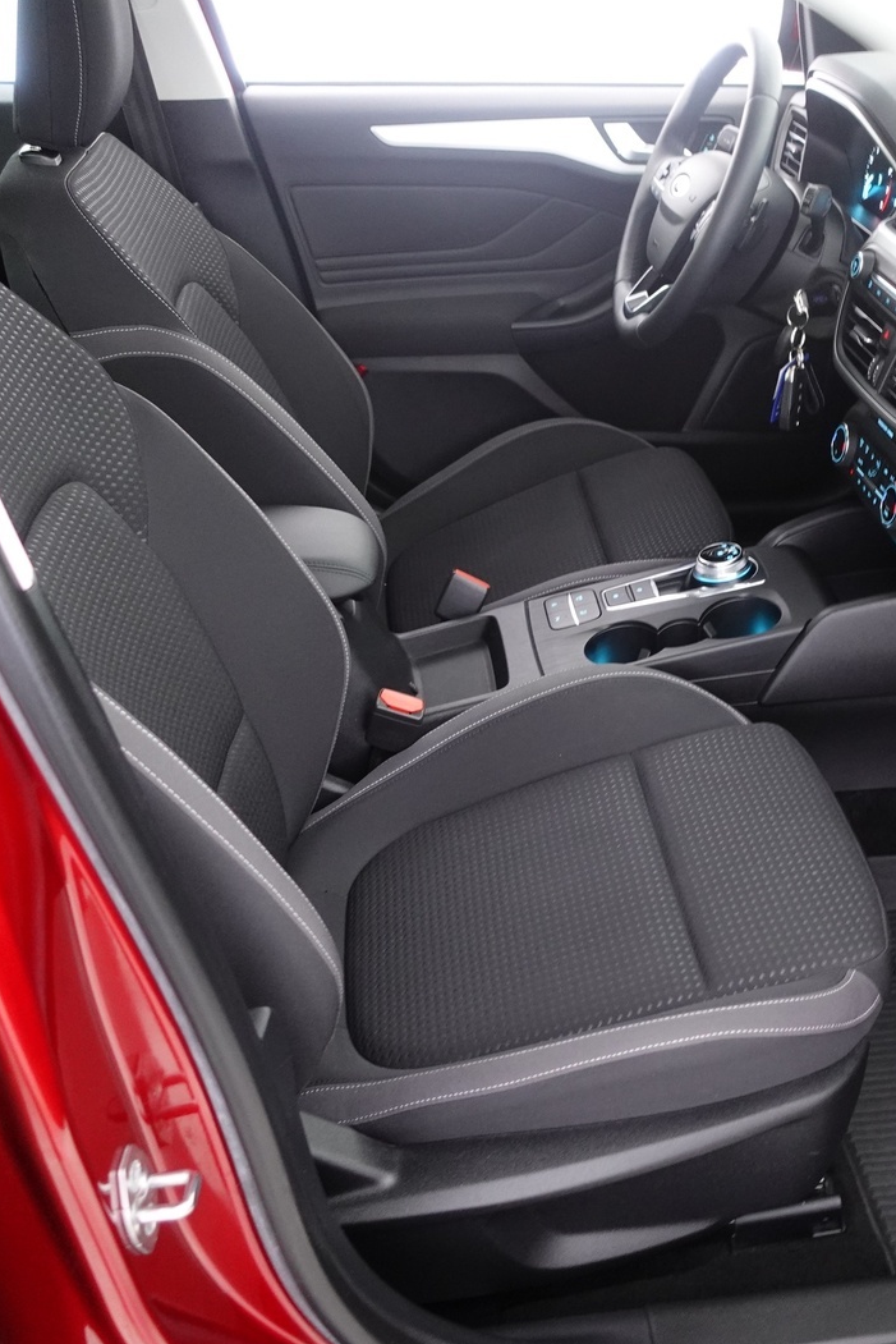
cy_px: 683
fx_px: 1381
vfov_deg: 51.9
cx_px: 564
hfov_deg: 35.7
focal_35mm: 37
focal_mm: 9.4
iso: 800
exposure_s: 1/13
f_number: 1.8
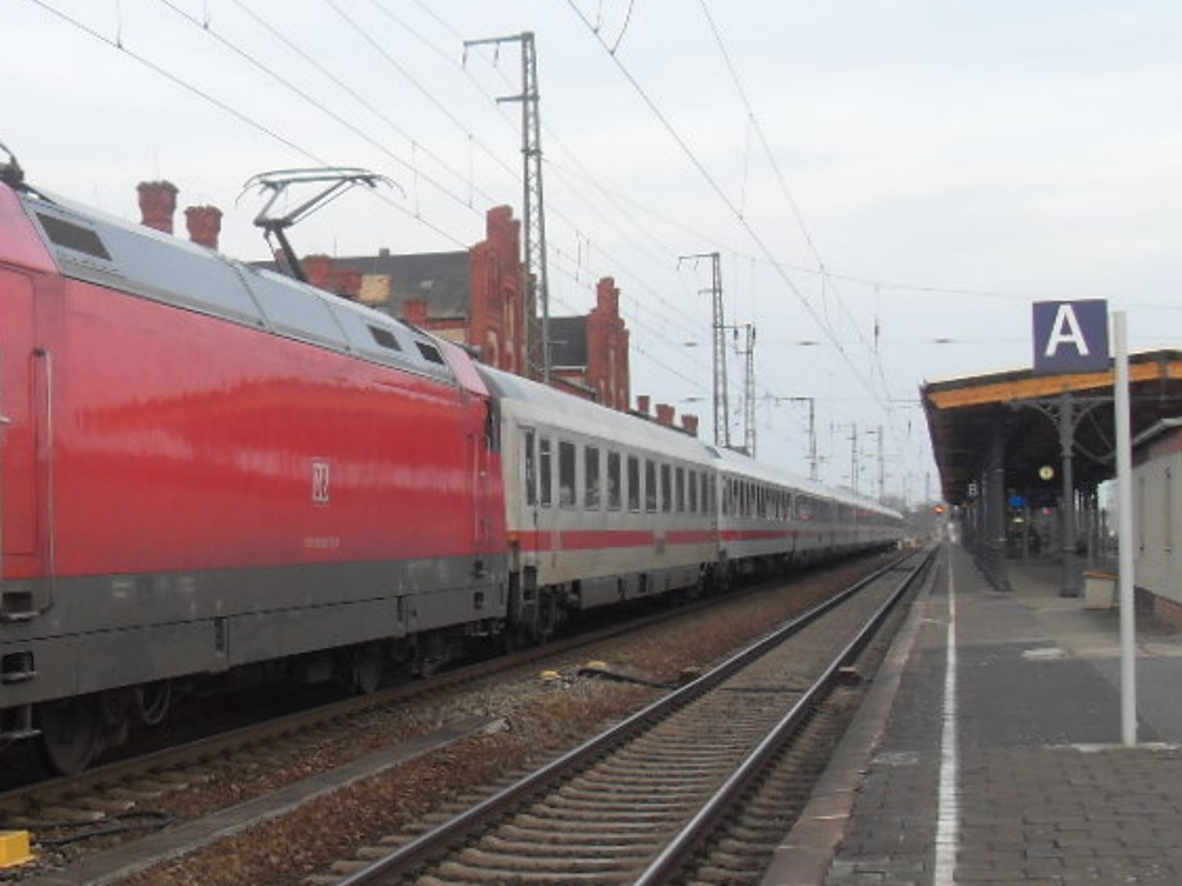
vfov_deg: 23.6
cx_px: 177
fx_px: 2116
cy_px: 429
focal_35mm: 62
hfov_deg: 30.2
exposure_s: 1/125
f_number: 2.8
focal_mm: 6.3
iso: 100
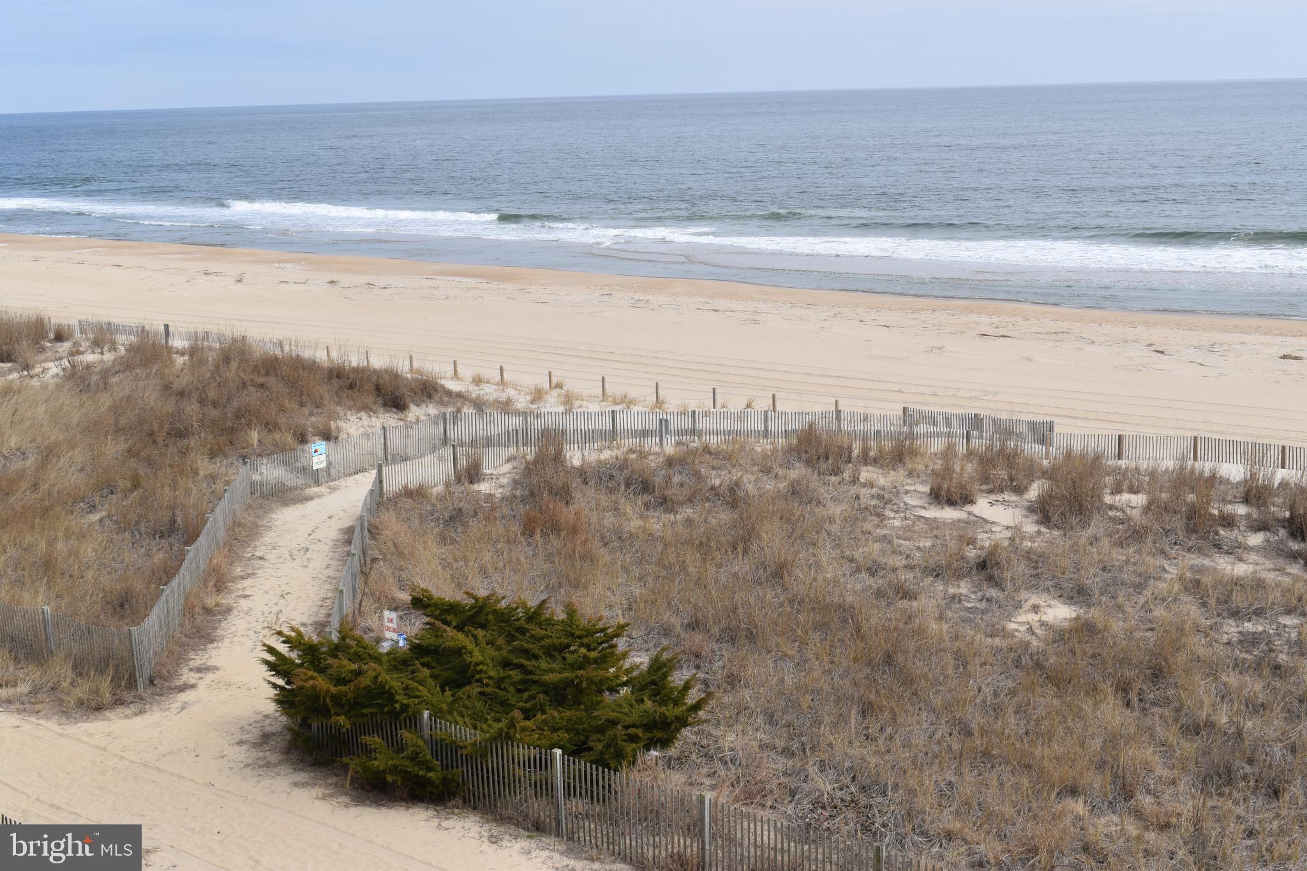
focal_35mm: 48
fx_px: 1742
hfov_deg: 41.1
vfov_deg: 28.1
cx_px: 654
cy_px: 436
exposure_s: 1/200
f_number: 10
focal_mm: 32
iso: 100
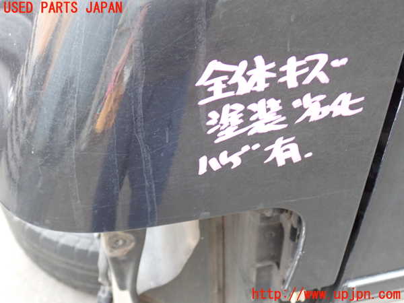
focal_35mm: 41
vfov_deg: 35.1
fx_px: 479
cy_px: 152
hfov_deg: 45.8
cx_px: 202
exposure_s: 1/25
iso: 800
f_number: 2.8
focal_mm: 7.31
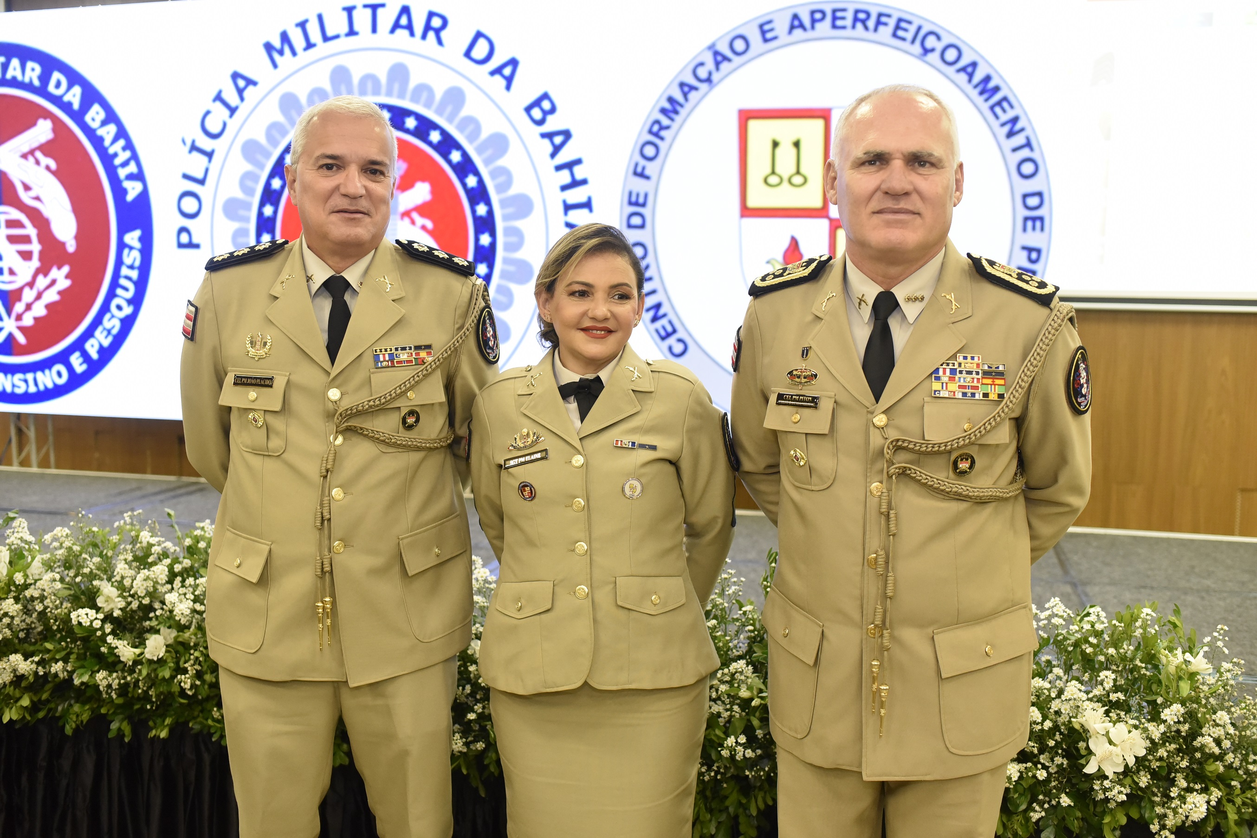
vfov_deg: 37.8
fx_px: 1222
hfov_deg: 54.4
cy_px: 419
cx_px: 628
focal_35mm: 35
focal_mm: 35
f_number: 3.2
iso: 4000
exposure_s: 1/320
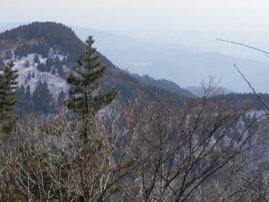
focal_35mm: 128
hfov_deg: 15.3
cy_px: 148
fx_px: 994
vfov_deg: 11.5
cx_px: 52
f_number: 4.2
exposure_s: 1/640
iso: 80
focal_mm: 10.8
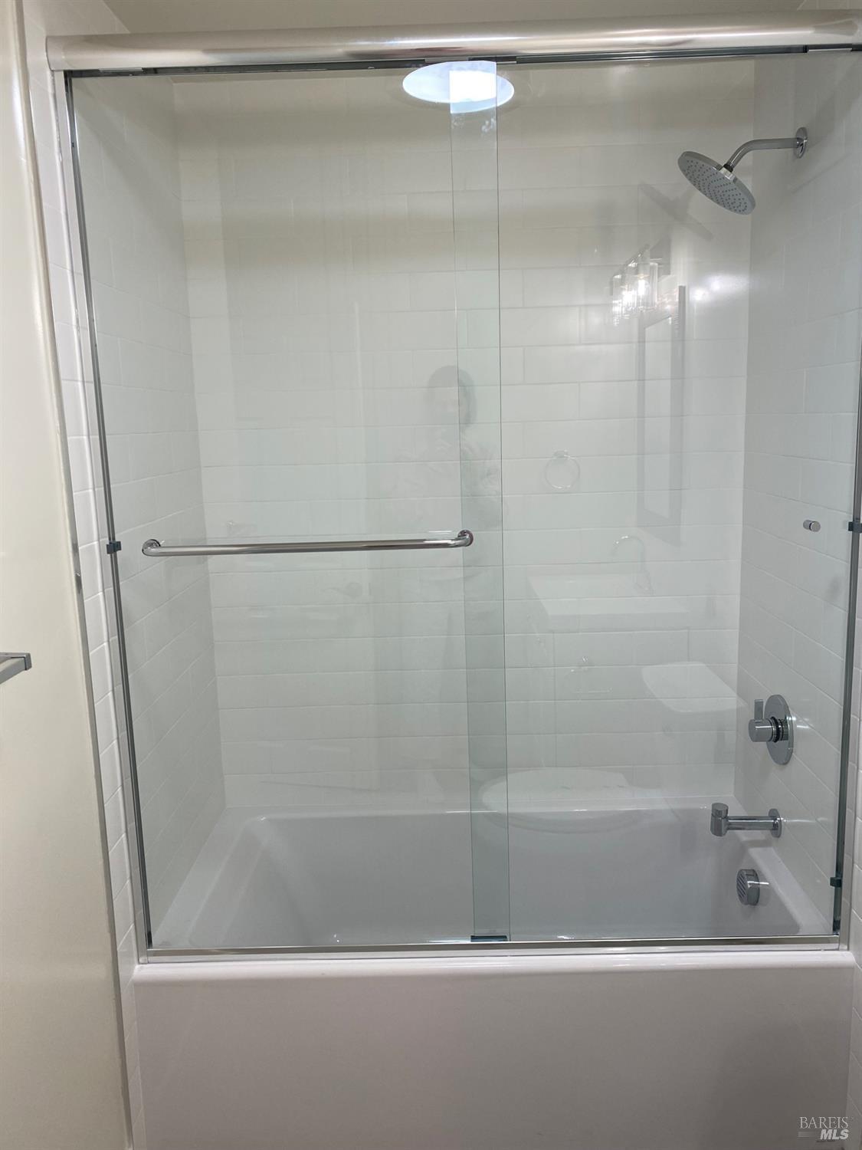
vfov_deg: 67.3
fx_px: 863
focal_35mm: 26
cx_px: 431
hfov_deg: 53.1
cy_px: 575
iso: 80
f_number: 1.8
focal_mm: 4.25
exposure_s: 1/120
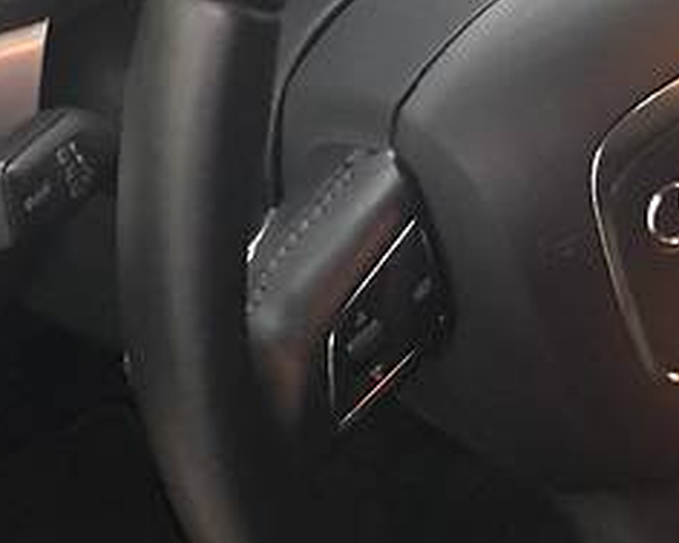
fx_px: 1930
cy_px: 167
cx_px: 400
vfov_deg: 16.0
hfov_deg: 19.9
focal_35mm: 96
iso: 125
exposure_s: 1/8
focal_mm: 4.2
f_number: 2.2
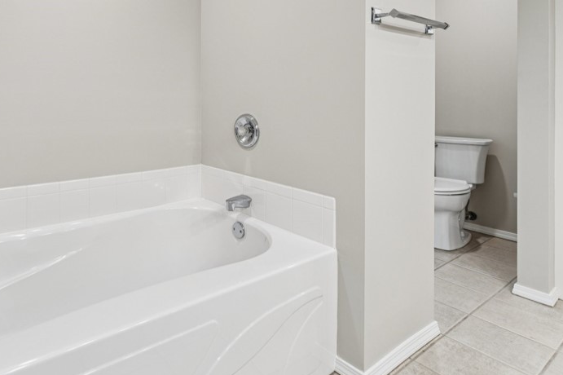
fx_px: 344
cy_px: 99
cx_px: 156
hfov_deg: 74.2
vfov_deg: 54.8
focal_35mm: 22
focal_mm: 14
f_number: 5
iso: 200
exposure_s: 1/25
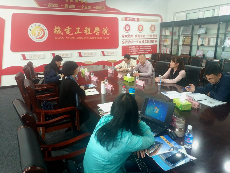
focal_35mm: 32
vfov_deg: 44.2
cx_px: 115
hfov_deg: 56.8
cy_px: 86
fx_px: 213
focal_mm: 4.5
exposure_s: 1/25
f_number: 2
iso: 293
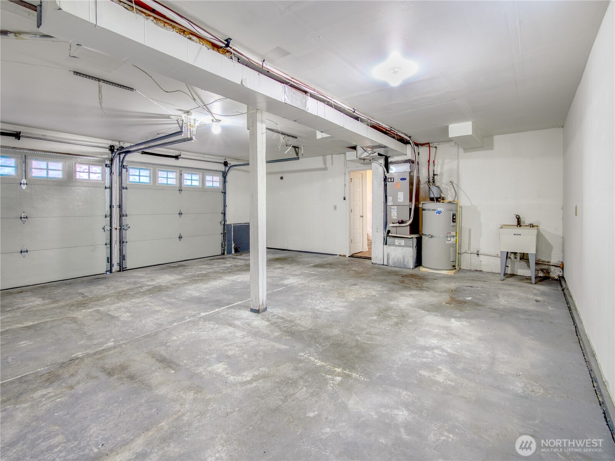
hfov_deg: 94.5
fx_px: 284
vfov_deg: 78.1
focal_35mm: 16
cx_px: 308
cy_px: 230
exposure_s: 1
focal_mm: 8
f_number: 6.3
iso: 200
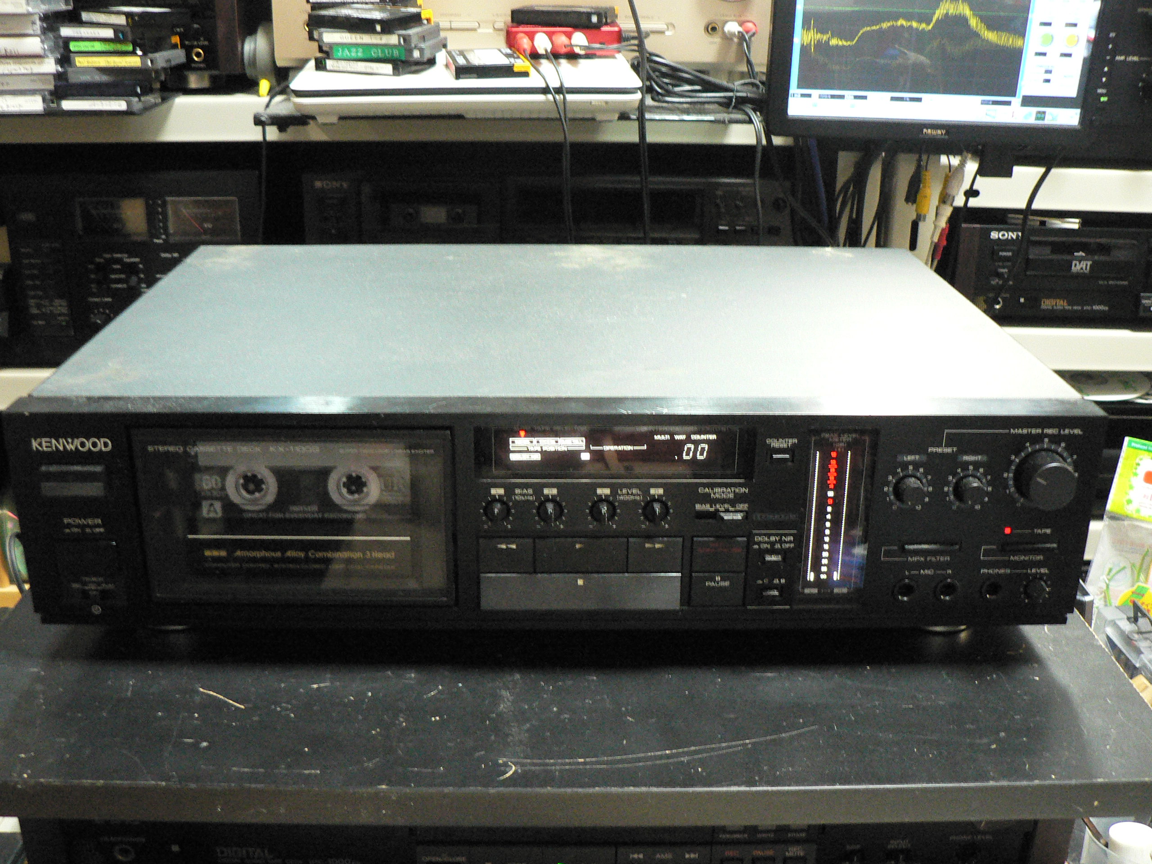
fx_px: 1198
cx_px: 576
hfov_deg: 51.4
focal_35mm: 36
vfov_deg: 39.7
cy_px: 432
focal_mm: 6
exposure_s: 1/10
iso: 400
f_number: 2.8
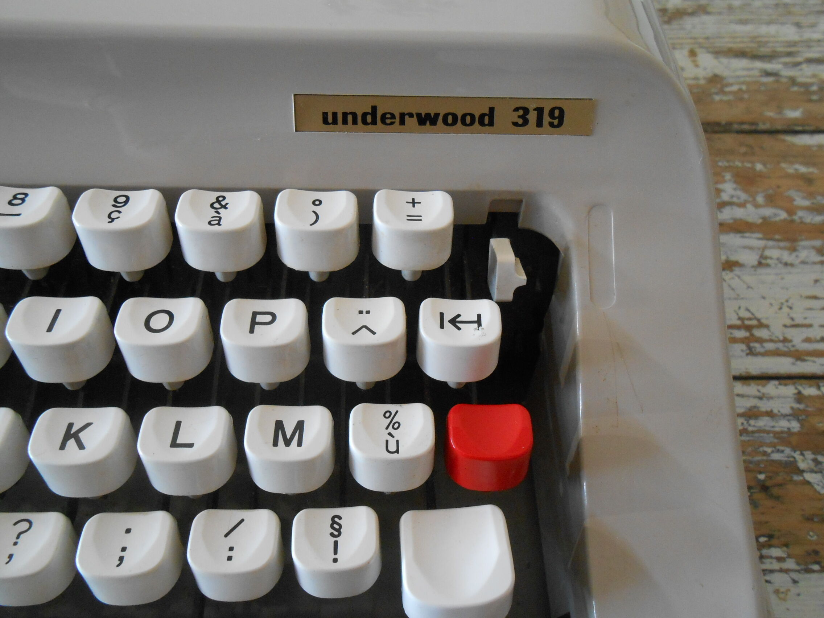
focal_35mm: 26
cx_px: 412
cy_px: 309
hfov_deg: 67.3
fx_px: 619
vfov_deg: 53.1
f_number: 3.5
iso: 400
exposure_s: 1/30
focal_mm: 4.6
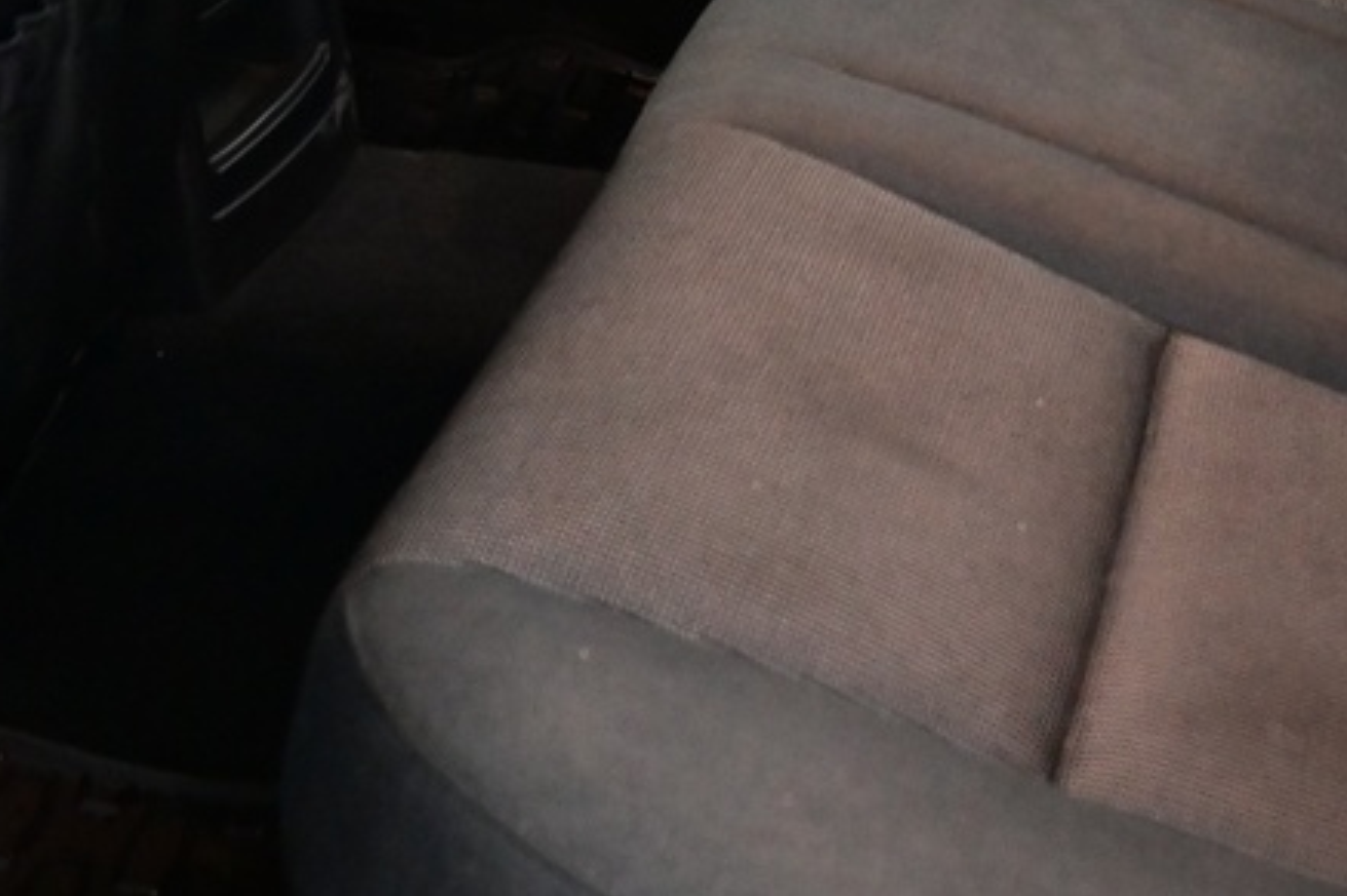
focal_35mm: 89
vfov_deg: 14.9
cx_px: 1396
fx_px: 3329
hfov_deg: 21.9
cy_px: -139
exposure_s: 1/25
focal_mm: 16
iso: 2000
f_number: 3.5
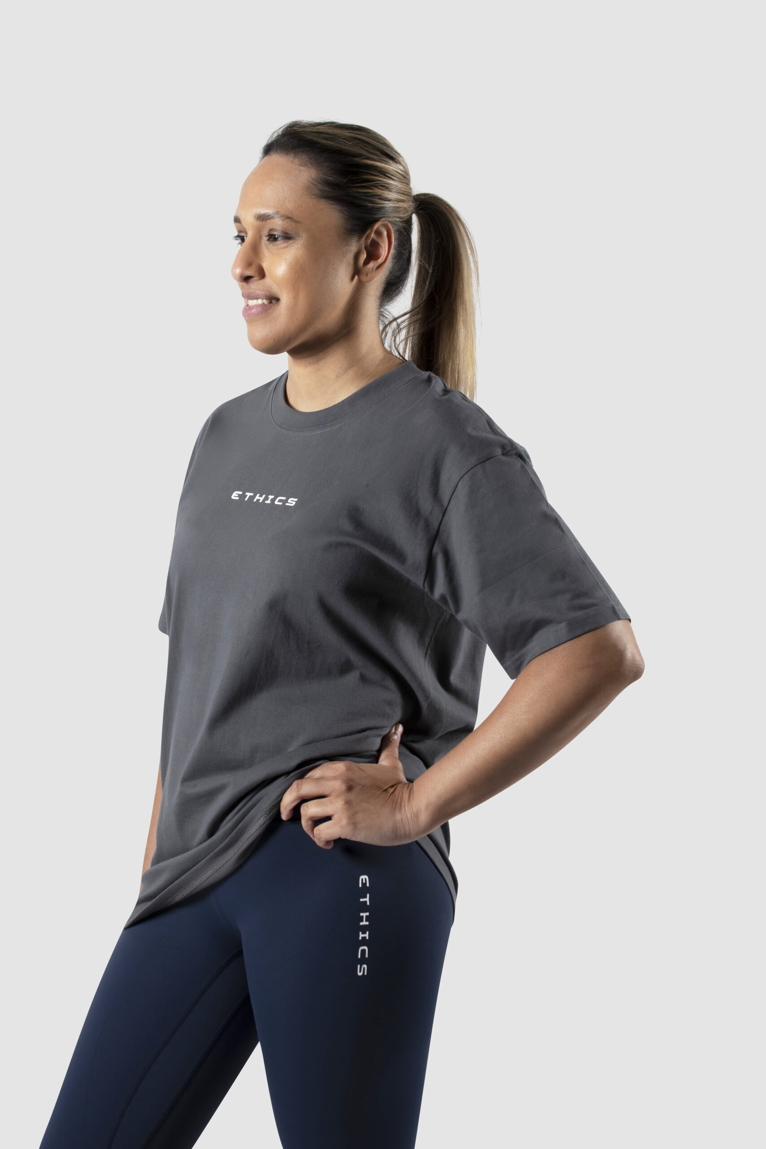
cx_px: 383
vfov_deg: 27.0
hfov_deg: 18.2
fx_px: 2393
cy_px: 574
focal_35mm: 75
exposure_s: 1/250
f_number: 9
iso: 100
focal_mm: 50
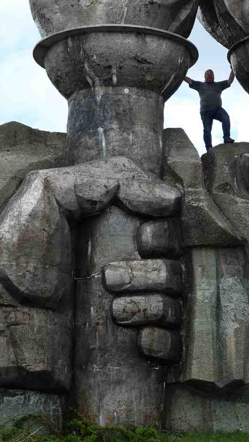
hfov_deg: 14.0
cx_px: 206
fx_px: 1010
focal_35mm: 86
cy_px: 188
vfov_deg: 24.7
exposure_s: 1/500
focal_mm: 28.2
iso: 200
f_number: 4.5
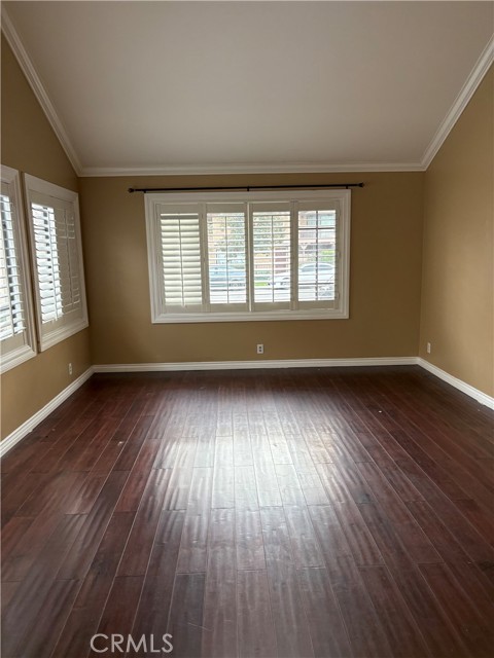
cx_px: 247
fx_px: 495
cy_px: 329
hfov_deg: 53.1
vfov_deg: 67.3
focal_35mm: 26
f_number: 1.6
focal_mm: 5.96
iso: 100
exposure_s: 1/60
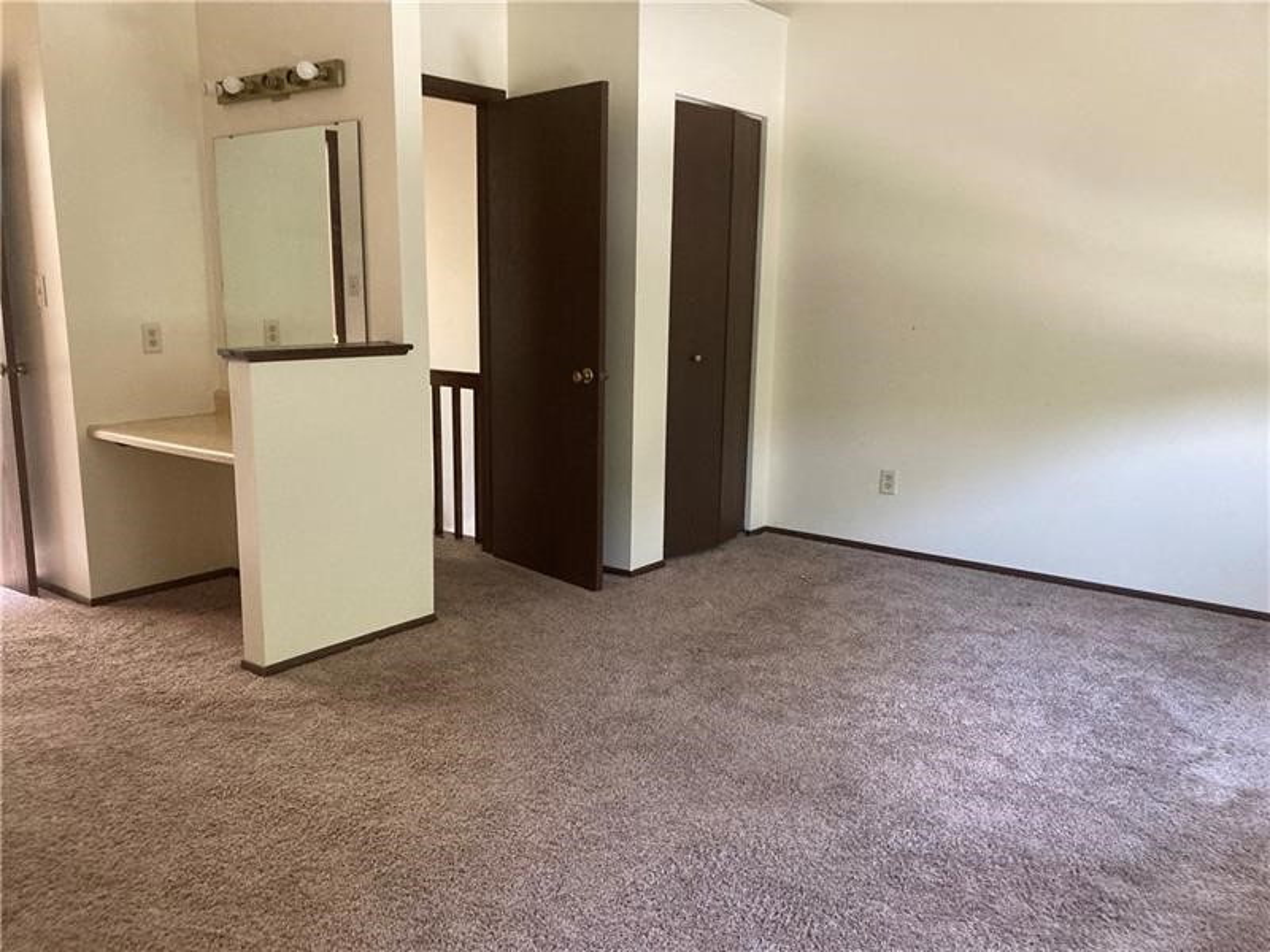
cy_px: 476
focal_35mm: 28
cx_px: 635
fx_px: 1027
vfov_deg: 49.7
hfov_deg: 63.4
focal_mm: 3.99
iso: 320
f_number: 1.8
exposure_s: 1/55
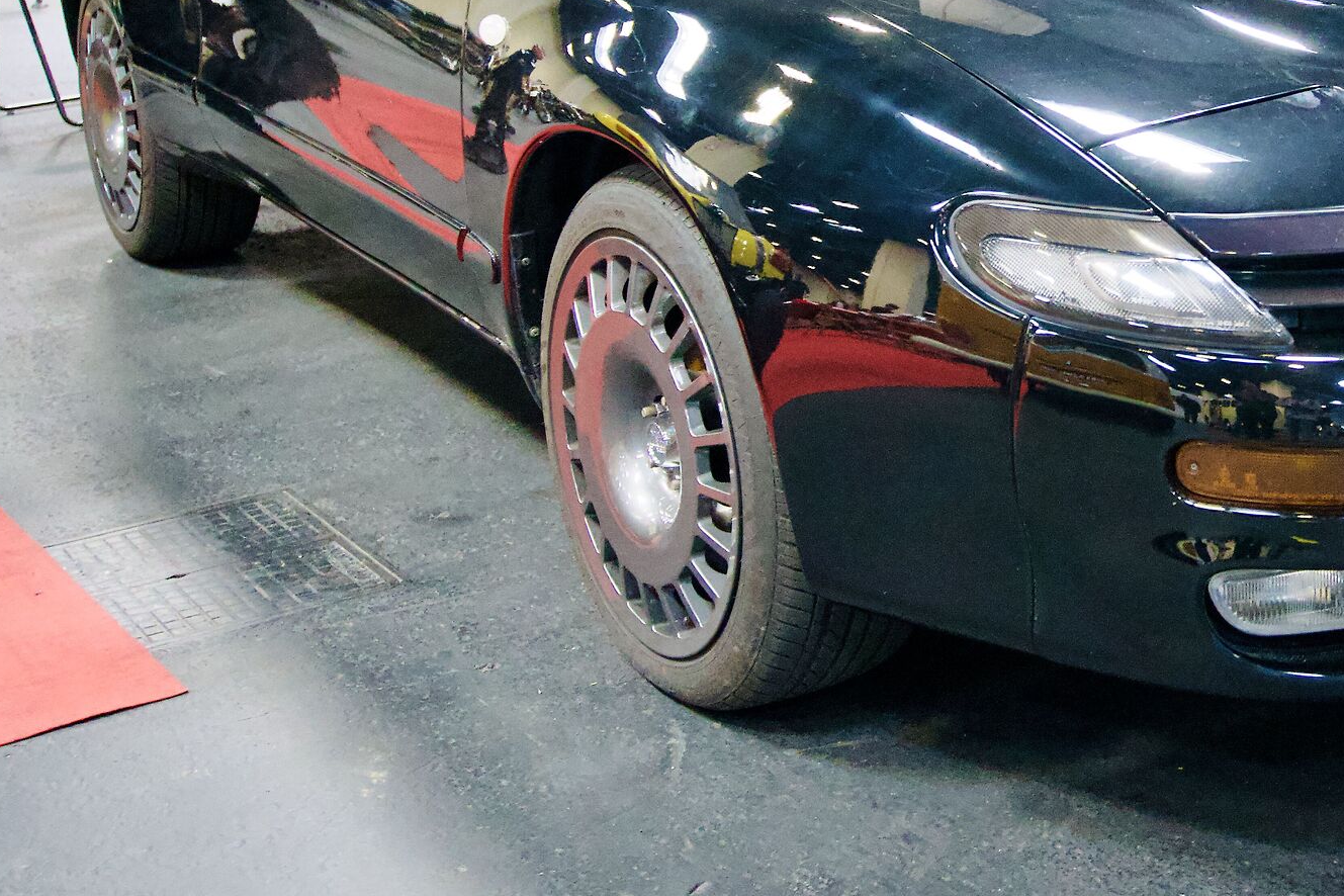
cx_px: 1152
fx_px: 2124
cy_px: 168
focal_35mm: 57
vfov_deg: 23.4
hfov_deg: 33.6
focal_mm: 21
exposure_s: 1/125
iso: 6400
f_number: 4
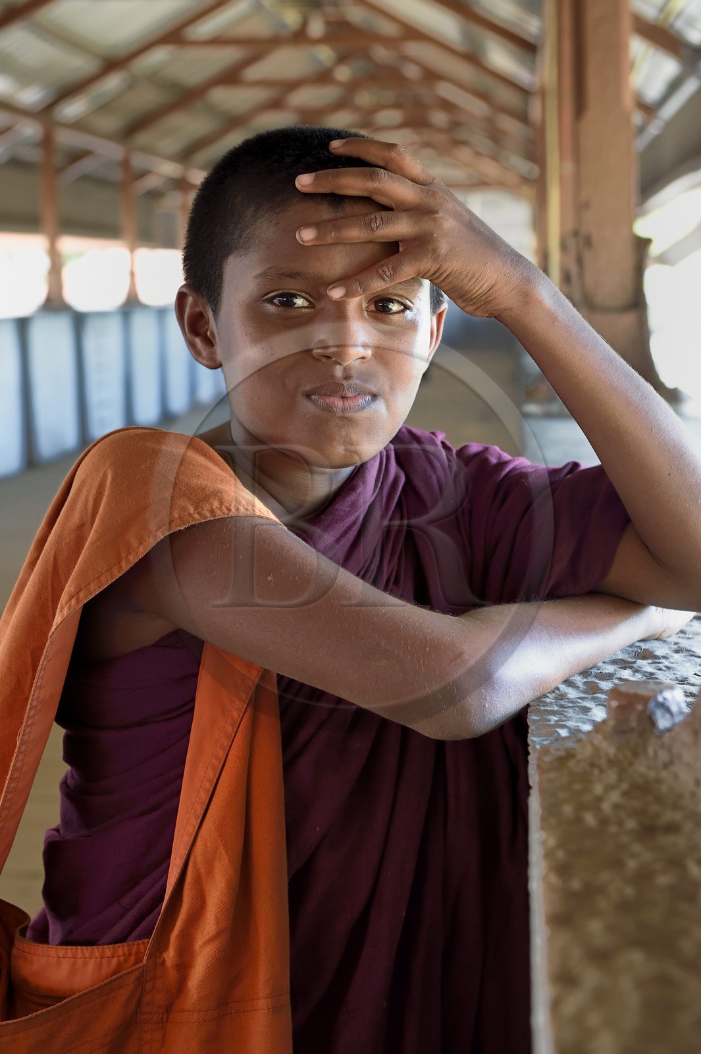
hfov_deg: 21.9
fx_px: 1813
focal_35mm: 62
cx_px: 350
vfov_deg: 32.4
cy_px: 527
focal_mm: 62
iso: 1600
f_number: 6.3
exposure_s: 1/100
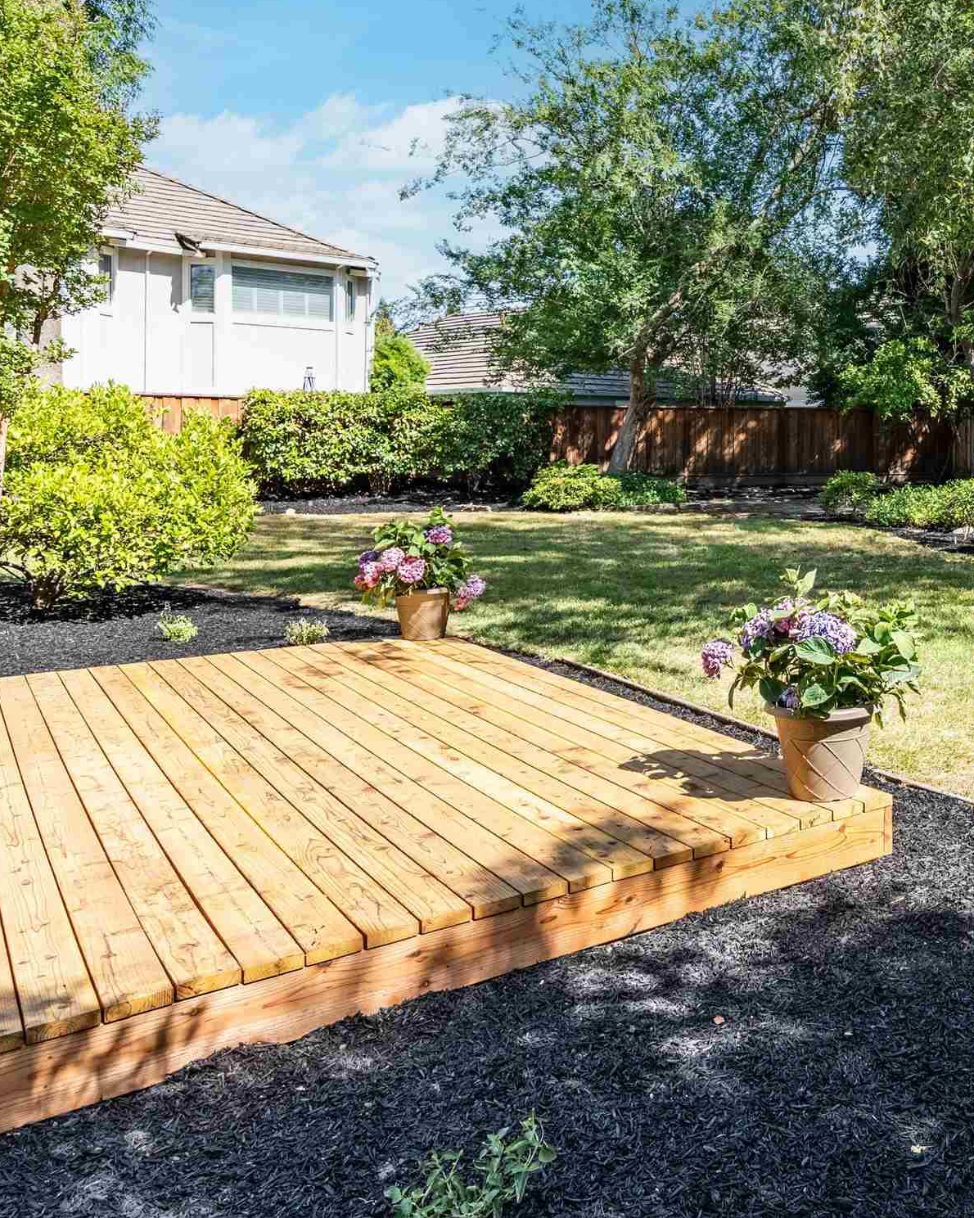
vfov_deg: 56.5
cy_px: 453
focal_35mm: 31
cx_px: 918
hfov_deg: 42.3
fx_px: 1117
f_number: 8
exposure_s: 1/4000
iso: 400
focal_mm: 16
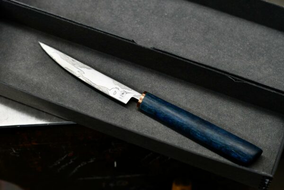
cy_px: 95
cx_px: 142
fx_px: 592
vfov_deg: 18.2
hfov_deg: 27.0
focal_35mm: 75
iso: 160
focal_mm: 50
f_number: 3.2
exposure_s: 1/40
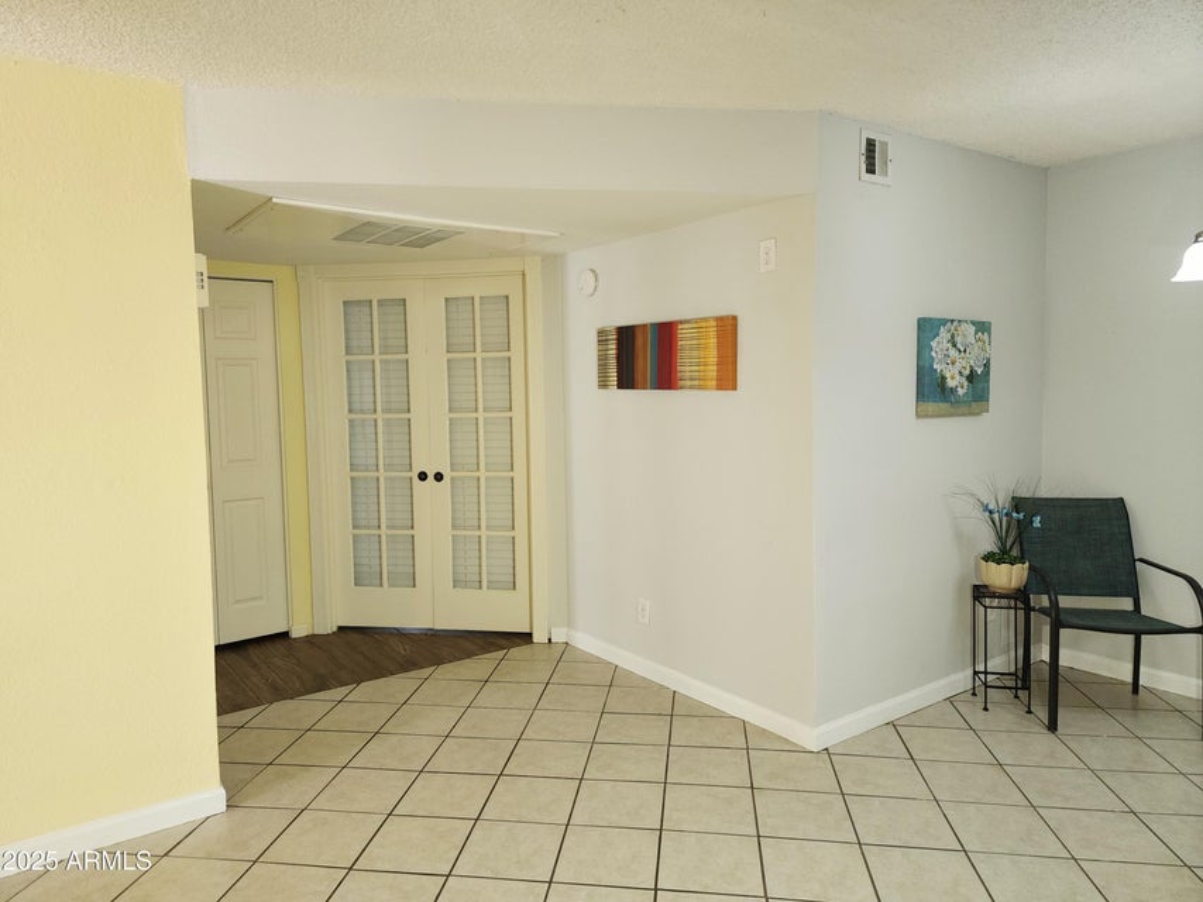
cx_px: 602
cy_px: 451
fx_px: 799
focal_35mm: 23
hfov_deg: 73.9
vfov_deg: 58.9
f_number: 1.8
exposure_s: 1/60.2
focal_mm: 6.4
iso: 80
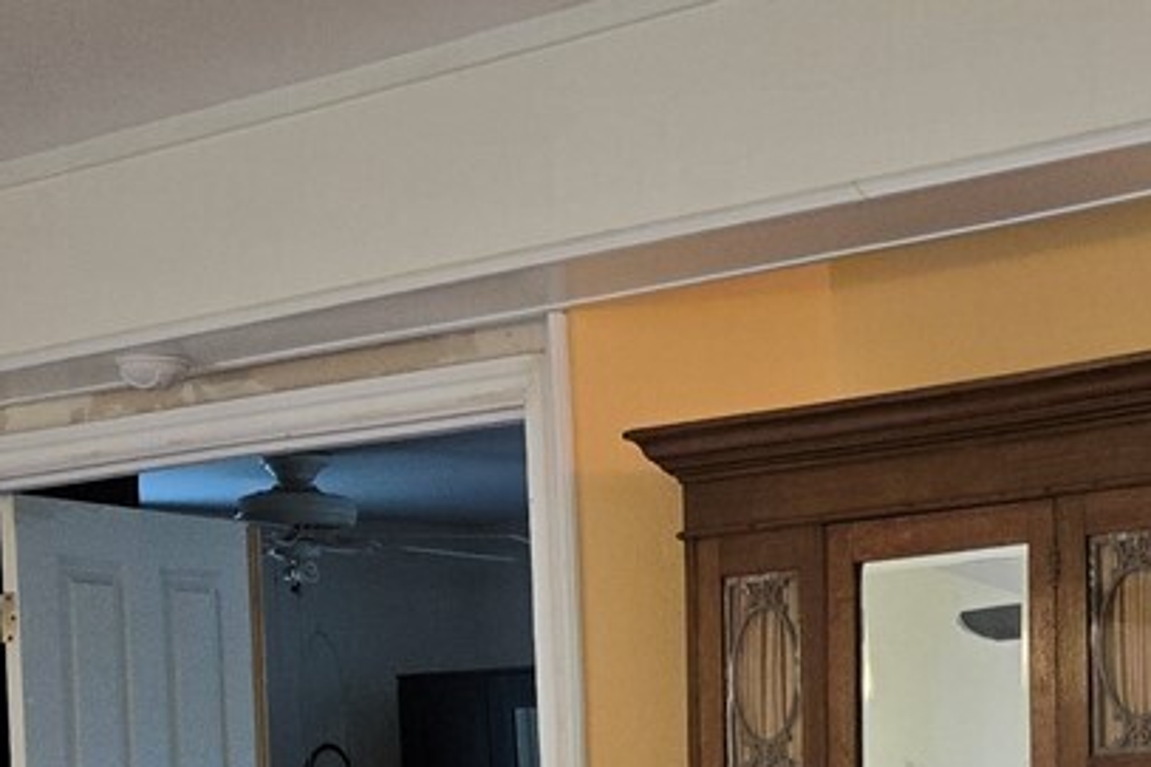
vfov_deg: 14.1
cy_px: 906
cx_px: 882
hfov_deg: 21.5
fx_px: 3004
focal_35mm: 94
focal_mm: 5.4
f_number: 1.8
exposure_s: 1/120
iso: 320
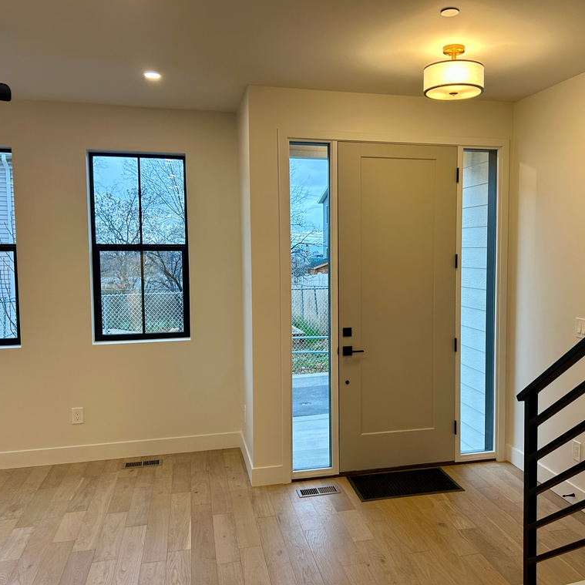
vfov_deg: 52.5
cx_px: 351
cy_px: 290
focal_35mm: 31
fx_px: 593
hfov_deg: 52.2
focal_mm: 5.7
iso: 80
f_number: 1.5
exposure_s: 1/120
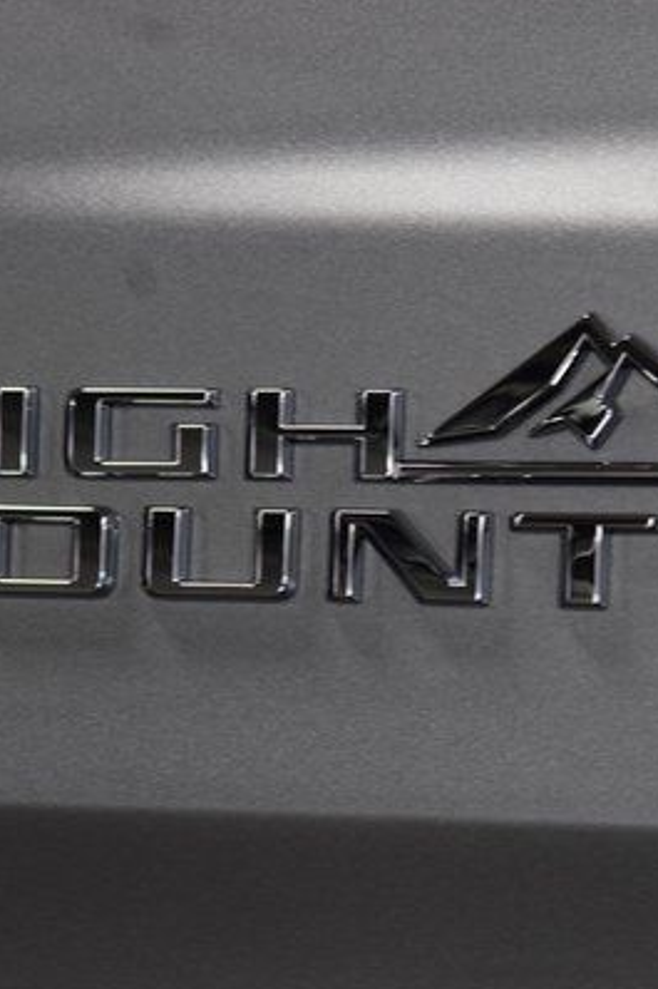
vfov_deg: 13.1
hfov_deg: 8.7
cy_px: 503
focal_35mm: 157
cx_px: 335
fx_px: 4302
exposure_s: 1/30
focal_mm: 65
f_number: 7.1
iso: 560
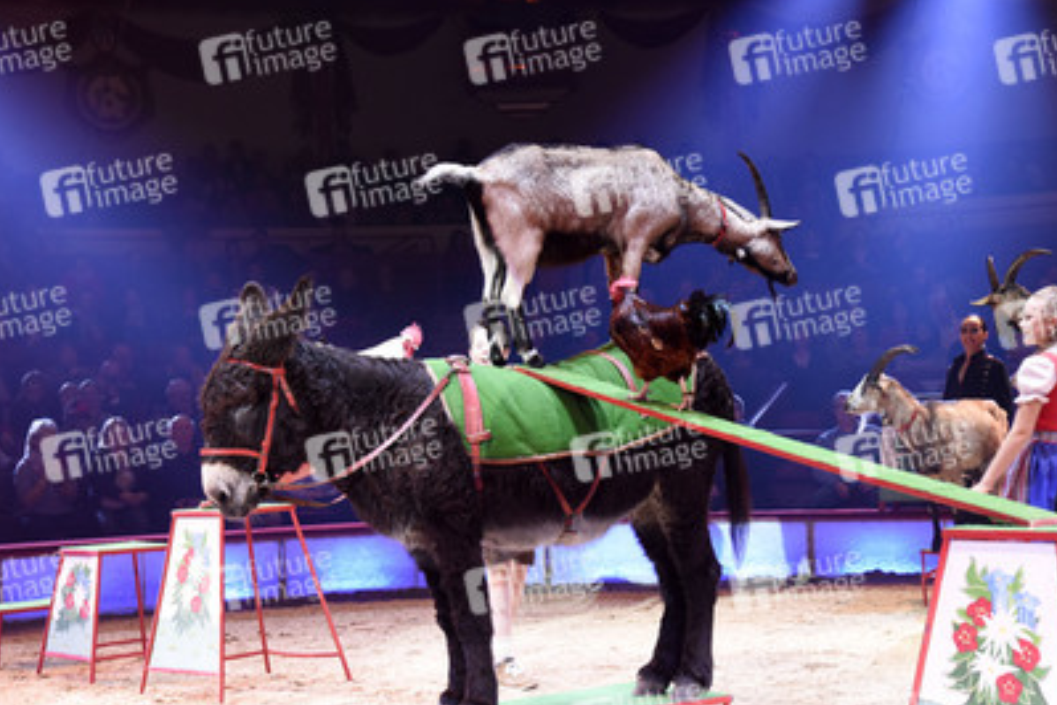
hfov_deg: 28.8
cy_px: 384
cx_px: 568
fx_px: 2055
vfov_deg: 19.5
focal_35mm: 70
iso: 3200
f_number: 6.3
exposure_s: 1/60
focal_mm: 62
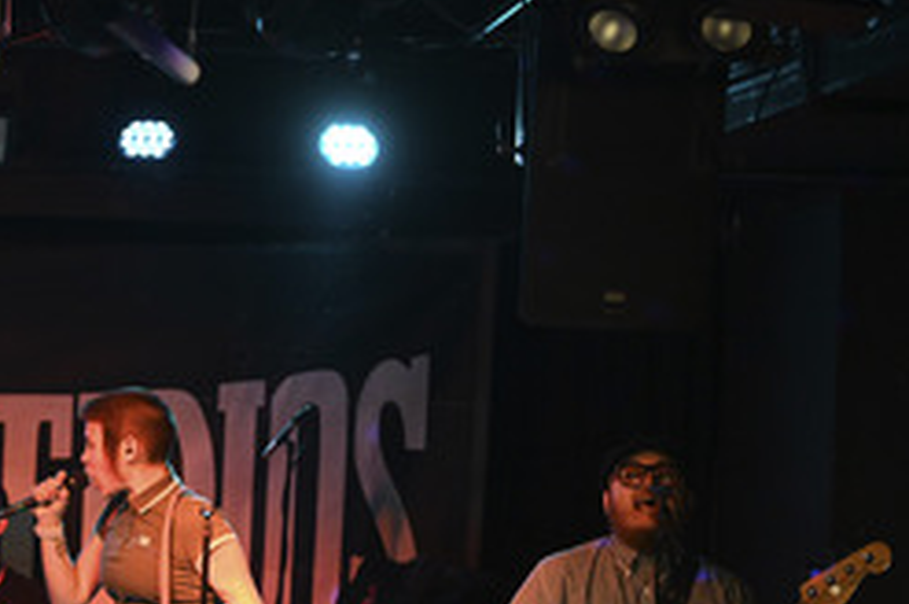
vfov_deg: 9.1
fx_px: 3782
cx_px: 105
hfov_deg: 13.6
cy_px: 512
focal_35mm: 150
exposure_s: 1/320
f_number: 2.8
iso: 6400
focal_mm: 82
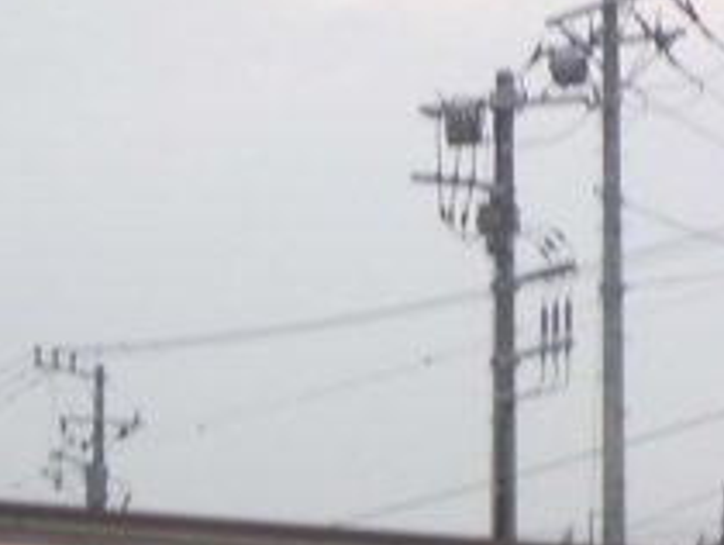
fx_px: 2994
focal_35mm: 143
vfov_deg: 10.1
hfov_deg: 13.7
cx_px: 159
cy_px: 783
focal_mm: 8.3
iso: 100
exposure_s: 1/60
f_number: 3.4
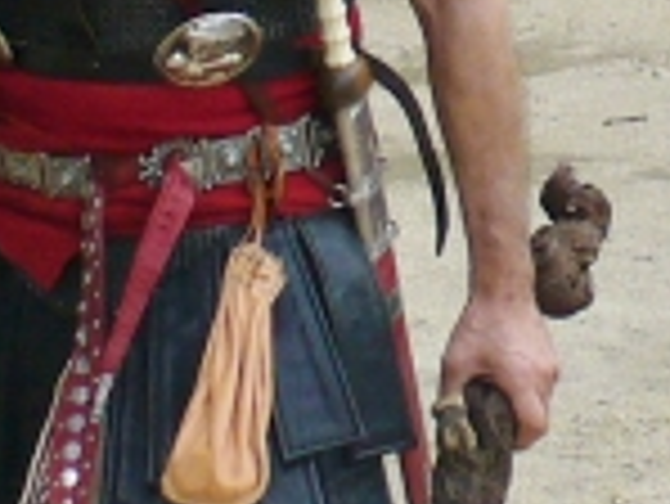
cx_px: 872
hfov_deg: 7.7
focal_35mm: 254
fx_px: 4920
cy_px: -27
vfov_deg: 5.8
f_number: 2.8
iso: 80
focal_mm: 6.1
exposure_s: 1/250
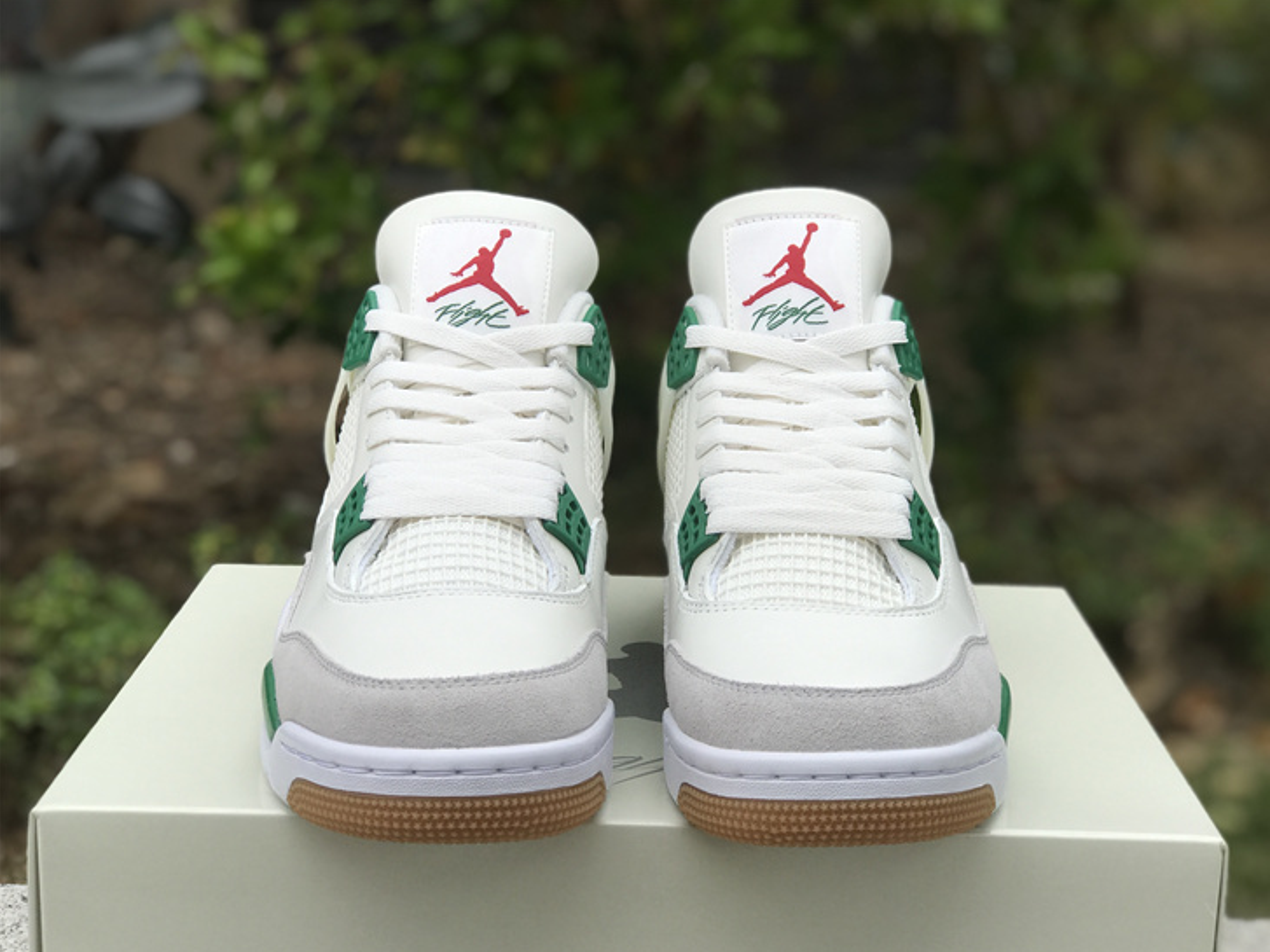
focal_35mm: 58
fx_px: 2128
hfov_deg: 33.2
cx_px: 645
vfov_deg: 25.2
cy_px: 479
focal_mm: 6.6
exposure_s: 1/353
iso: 20
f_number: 2.8
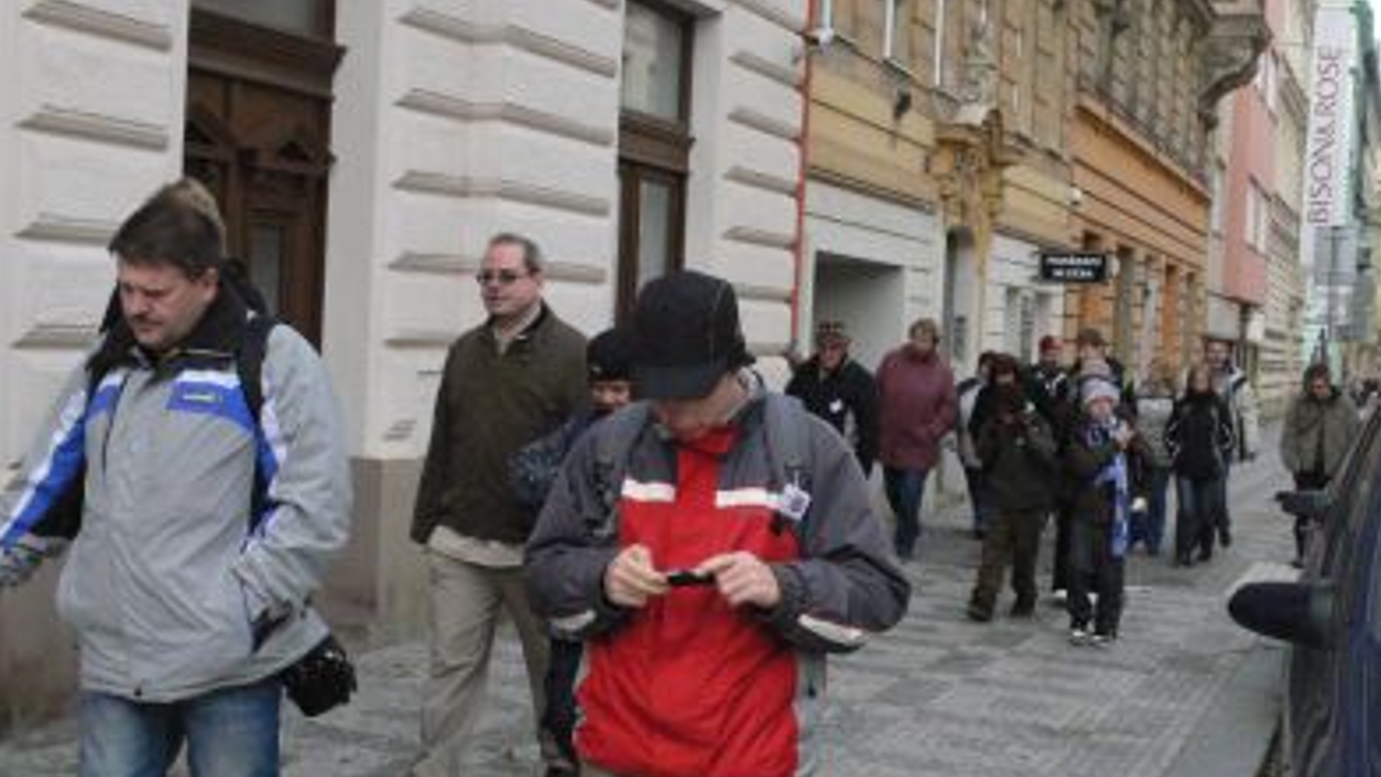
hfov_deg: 39.0
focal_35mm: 53
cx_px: 558
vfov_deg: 22.6
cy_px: 494
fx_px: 1941
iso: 400
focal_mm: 7.4
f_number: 5.6
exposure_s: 1/250
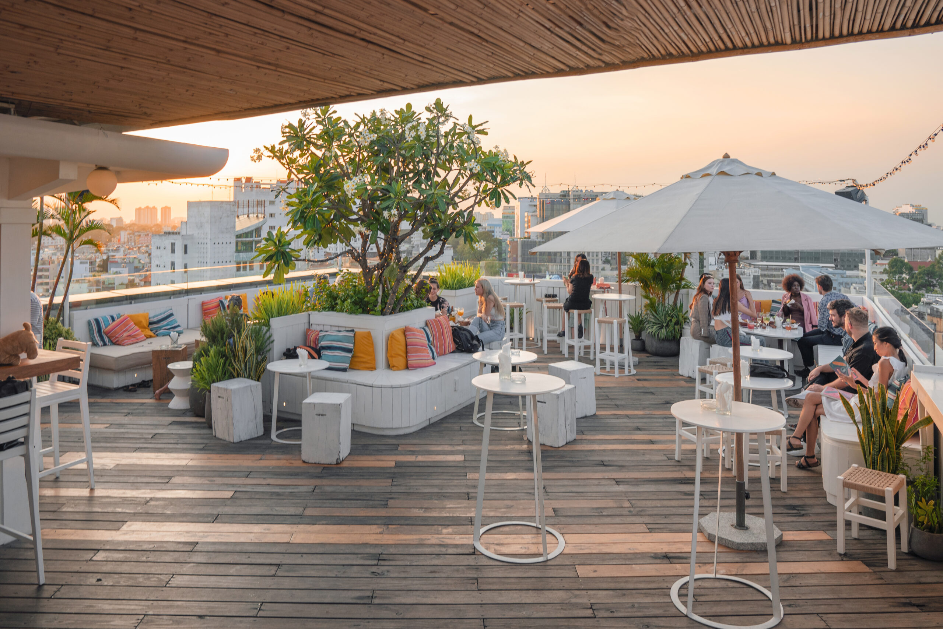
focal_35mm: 24
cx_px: 472
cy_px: 314
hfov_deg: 73.7
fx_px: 629
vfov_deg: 53.2
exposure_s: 1/160
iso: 100
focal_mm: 16
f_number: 4
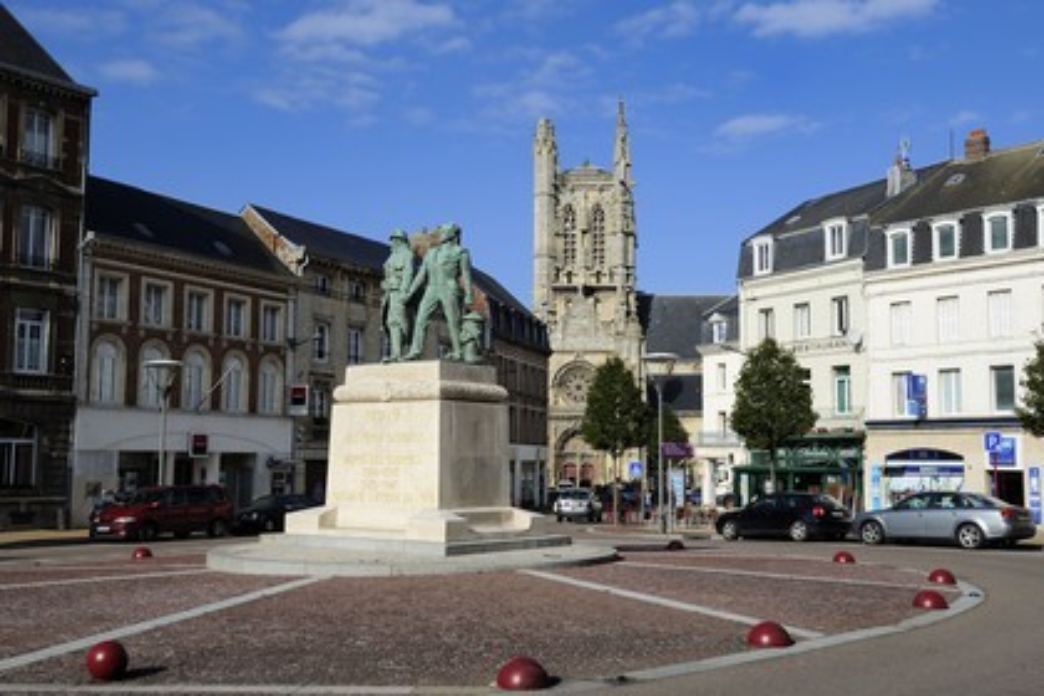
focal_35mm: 38
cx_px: 522
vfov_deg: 35.1
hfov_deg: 50.7
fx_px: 1102
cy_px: 348
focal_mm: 38
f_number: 14
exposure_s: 1/200
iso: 200
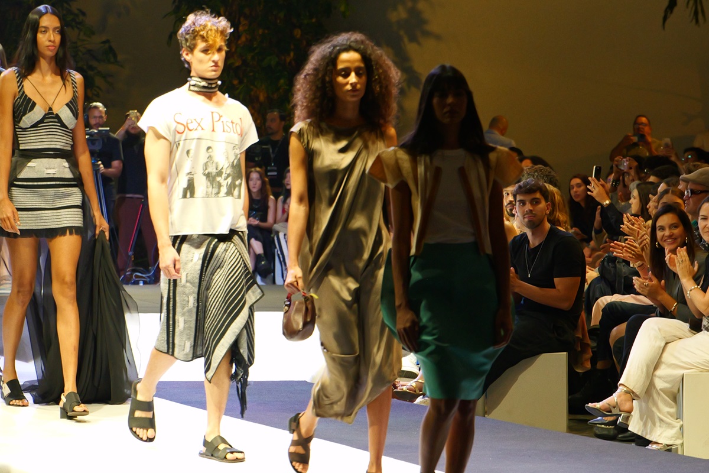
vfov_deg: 5.7
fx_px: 4707
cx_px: 354
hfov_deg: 8.6
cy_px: 236
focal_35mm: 239
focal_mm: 121
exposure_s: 1/160
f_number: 5
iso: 3200
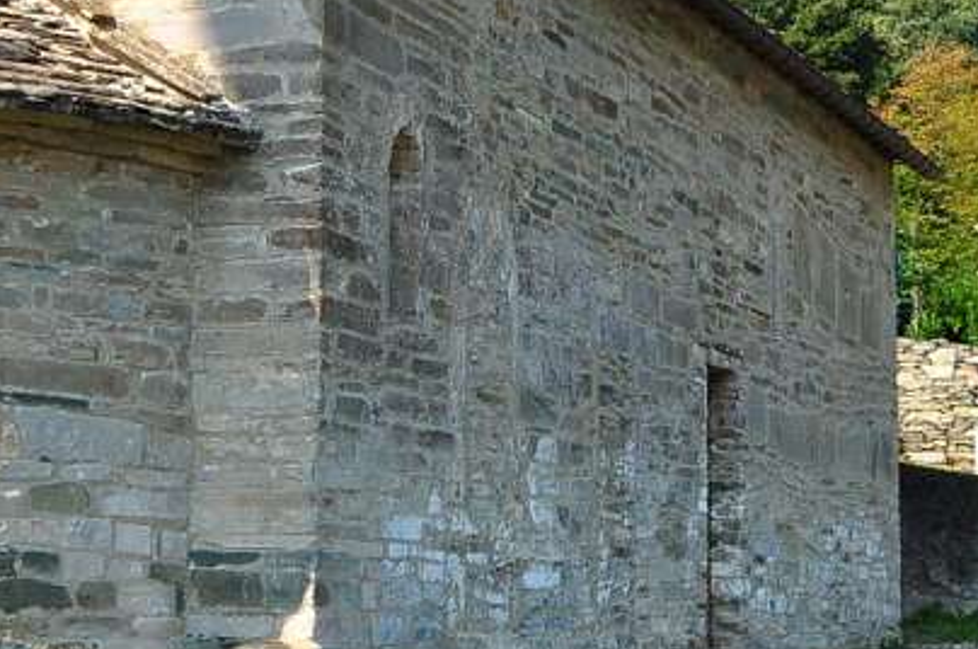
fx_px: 3024
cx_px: 167
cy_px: 52
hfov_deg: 18.2
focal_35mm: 111
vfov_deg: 12.1
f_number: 10
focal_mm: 25
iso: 400
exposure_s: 1/400
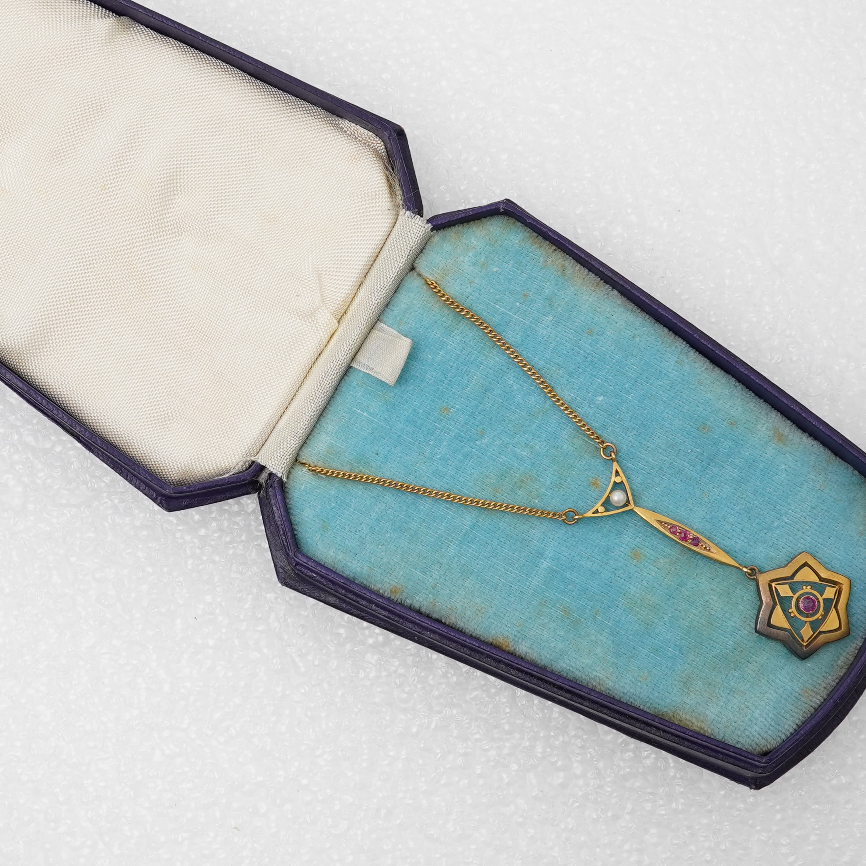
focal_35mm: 76
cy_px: 360
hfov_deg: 22.7
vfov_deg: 22.7
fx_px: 2151
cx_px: 353
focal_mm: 30
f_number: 20
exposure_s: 1/100
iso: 500
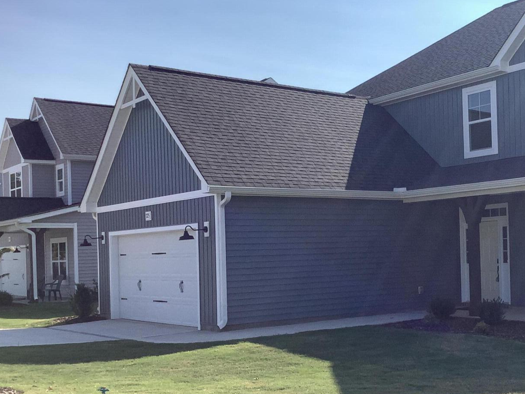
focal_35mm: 51
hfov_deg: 36.3
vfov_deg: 28.5
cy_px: 238
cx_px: 415
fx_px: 773
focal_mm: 3.3
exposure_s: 1/1481
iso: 25
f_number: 2.4
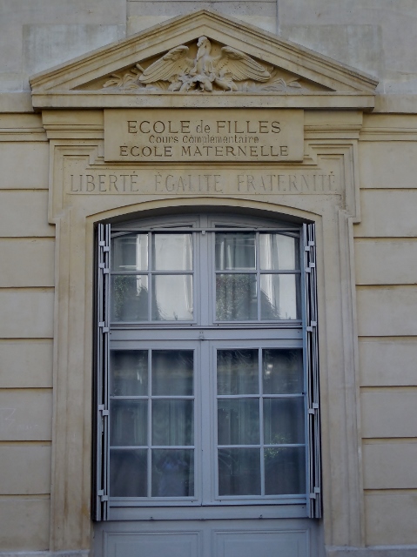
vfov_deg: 31.7
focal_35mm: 61
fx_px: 981
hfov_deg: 24.0
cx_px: 208
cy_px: 278
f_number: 4.5
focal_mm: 11
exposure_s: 1/250
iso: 125
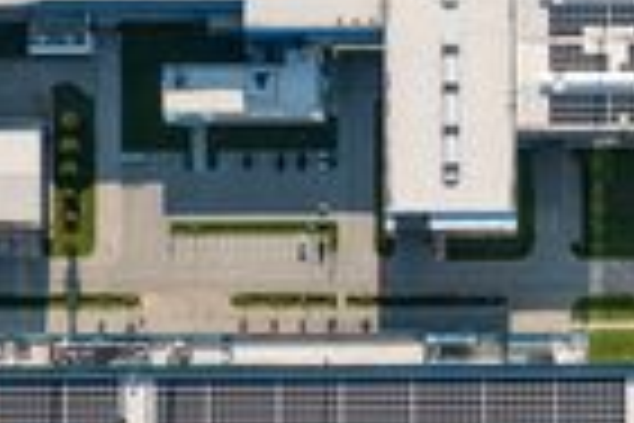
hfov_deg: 19.9
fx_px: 1796
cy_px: 524
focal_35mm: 102
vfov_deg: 13.0
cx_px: 445
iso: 100
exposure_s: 1/50
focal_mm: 10.26
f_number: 4.5
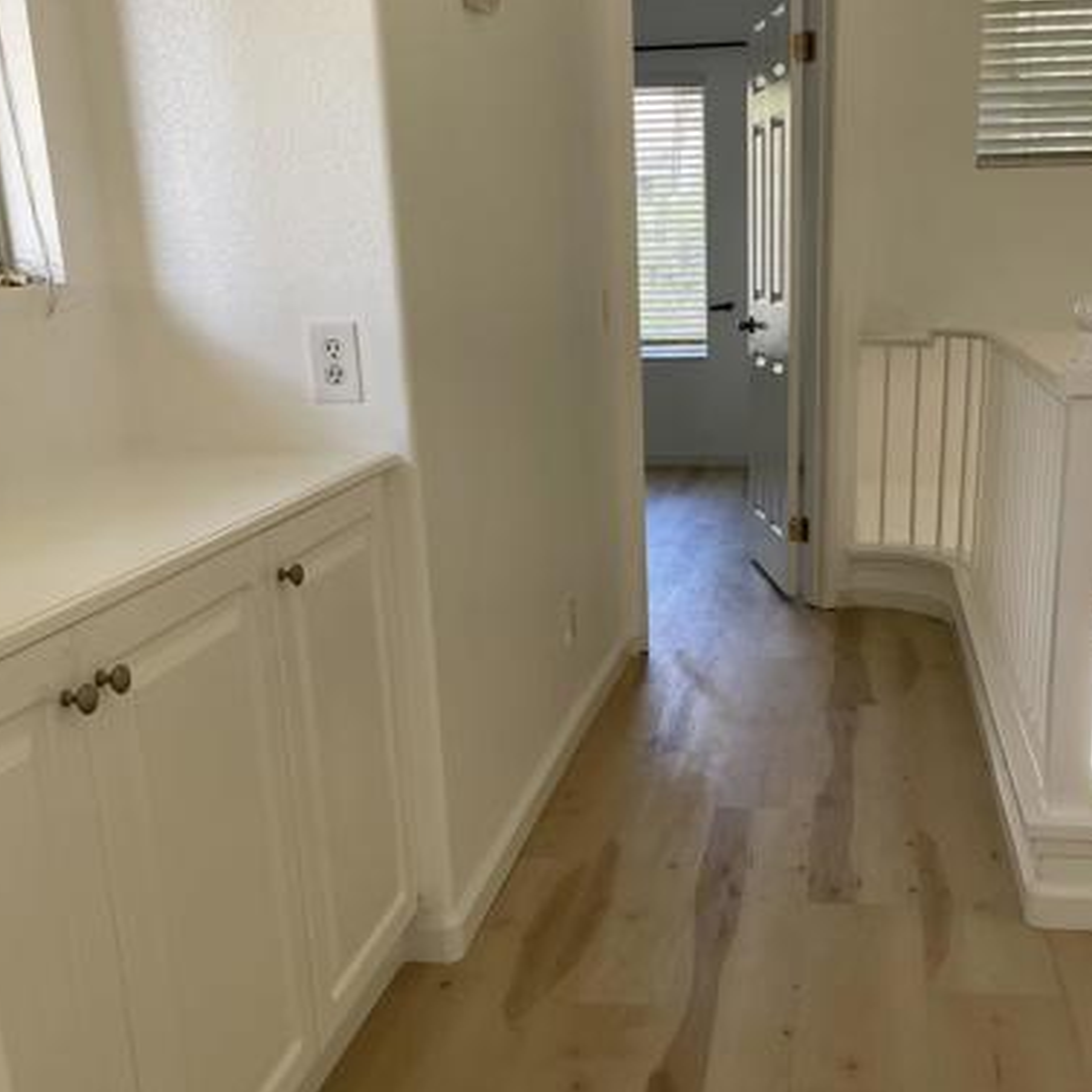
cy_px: 684
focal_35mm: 39
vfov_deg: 42.5
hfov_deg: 42.7
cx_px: 649
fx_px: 1392
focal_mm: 4.2
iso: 50
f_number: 1.6
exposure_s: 1/121
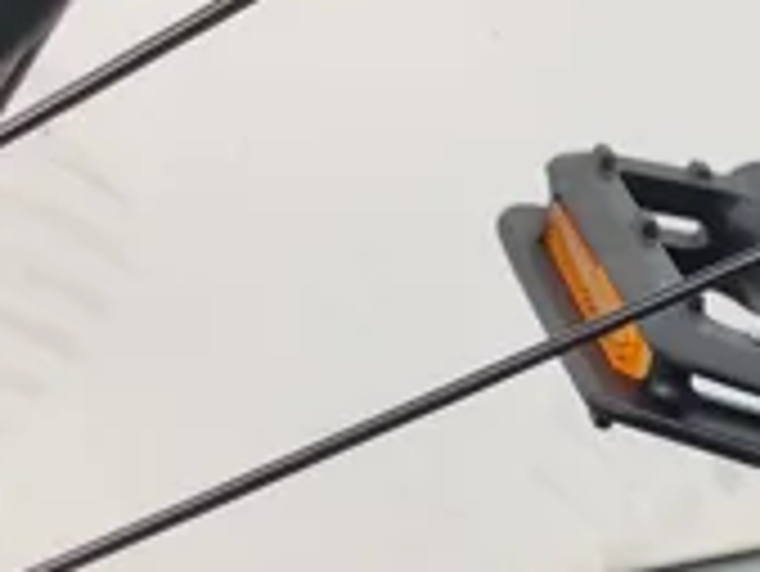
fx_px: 2812
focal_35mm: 128
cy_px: 1058
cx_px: 1111
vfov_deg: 10.8
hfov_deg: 14.4
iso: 100
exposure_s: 1/200
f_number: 1.65
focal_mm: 4.75
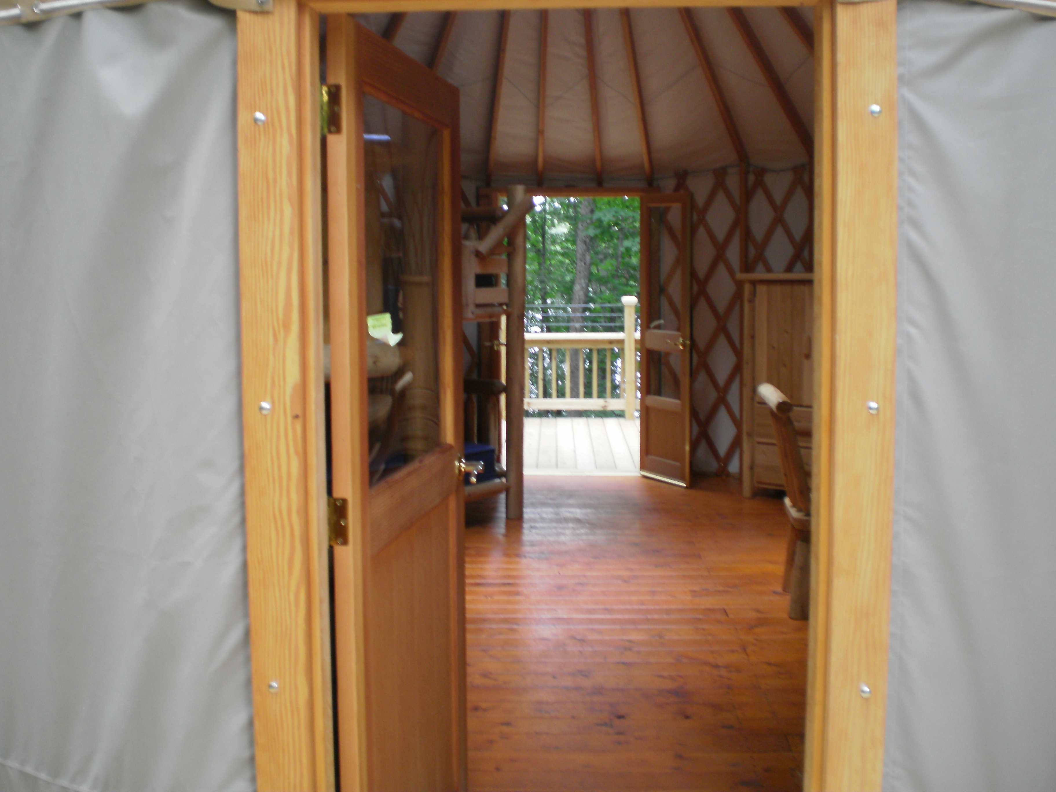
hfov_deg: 51.4
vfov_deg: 39.7
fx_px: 1098
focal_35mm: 36
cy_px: 396
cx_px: 528
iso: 100
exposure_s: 1/30
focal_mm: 6.3
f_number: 3.1
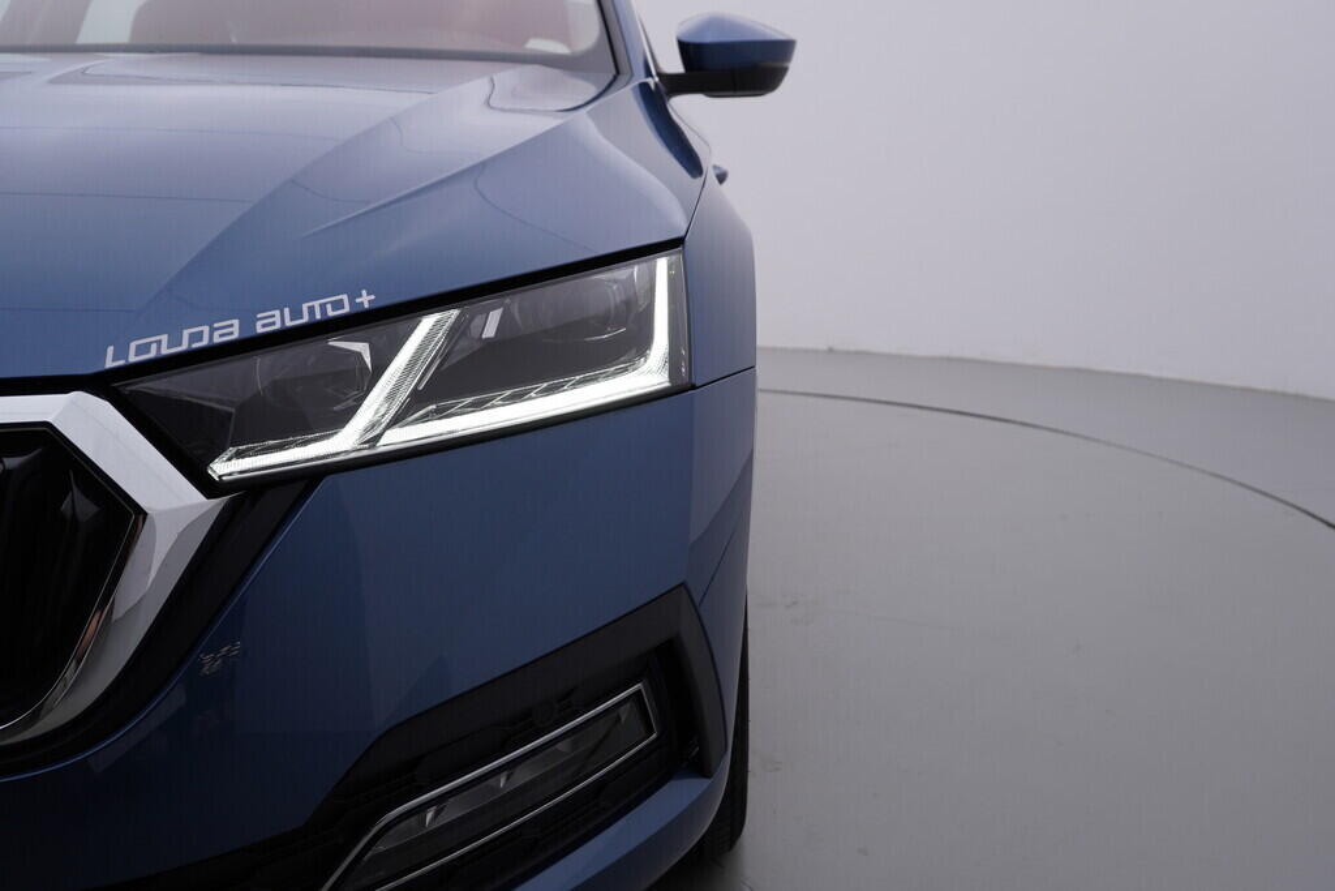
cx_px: 668
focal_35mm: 36
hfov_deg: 53.1
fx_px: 1335
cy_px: 446
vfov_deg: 36.9
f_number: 4.5
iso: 125
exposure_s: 1/100
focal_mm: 24
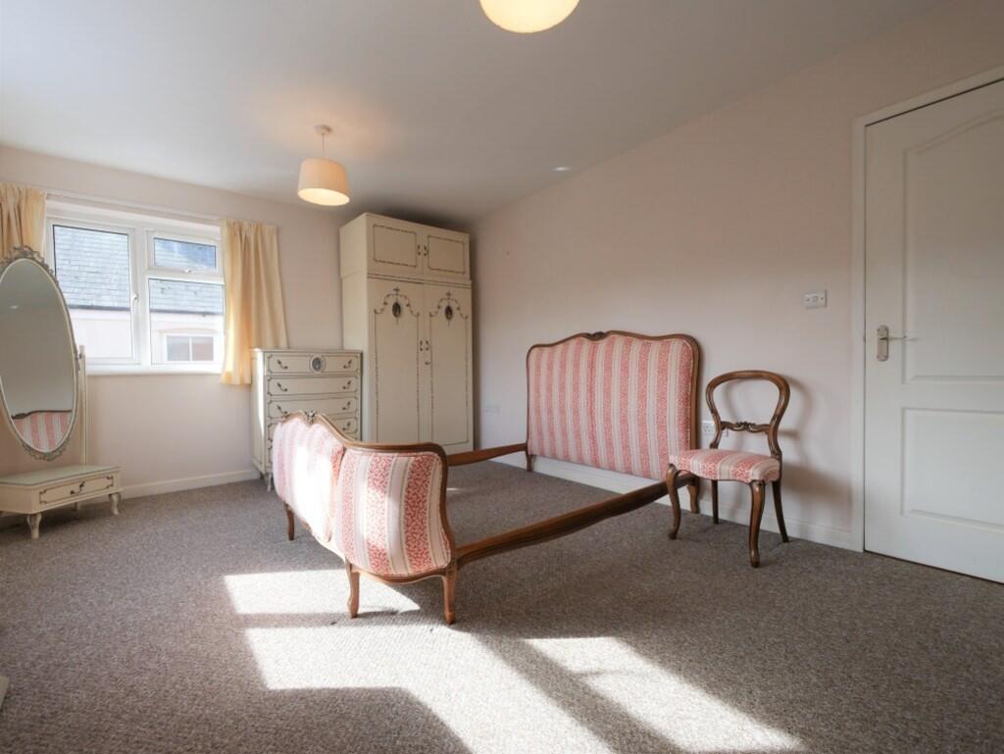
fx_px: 406
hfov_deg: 102.0
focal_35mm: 14
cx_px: 502
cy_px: 377
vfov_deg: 85.7
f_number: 4
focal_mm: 7
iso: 200
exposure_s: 1/125
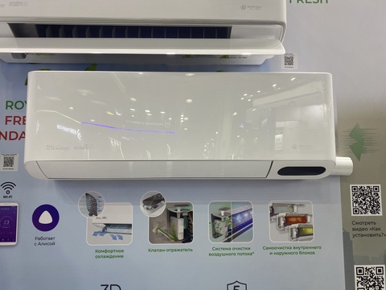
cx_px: 193
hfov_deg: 67.3
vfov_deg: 53.1
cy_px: 145
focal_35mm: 26
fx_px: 290
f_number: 1.8
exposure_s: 1/100
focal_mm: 4.25
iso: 80
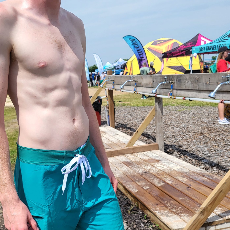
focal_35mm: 42
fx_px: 316
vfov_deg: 39.7
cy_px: 146
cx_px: 74
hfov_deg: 39.5
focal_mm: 5.4
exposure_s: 1/2775
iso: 40
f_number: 1.8
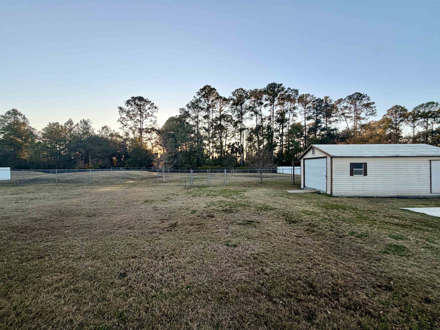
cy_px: 165
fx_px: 178
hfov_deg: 102.1
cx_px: 220
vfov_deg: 85.7
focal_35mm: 14
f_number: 2.2
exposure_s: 1/376
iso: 50
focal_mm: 2.22
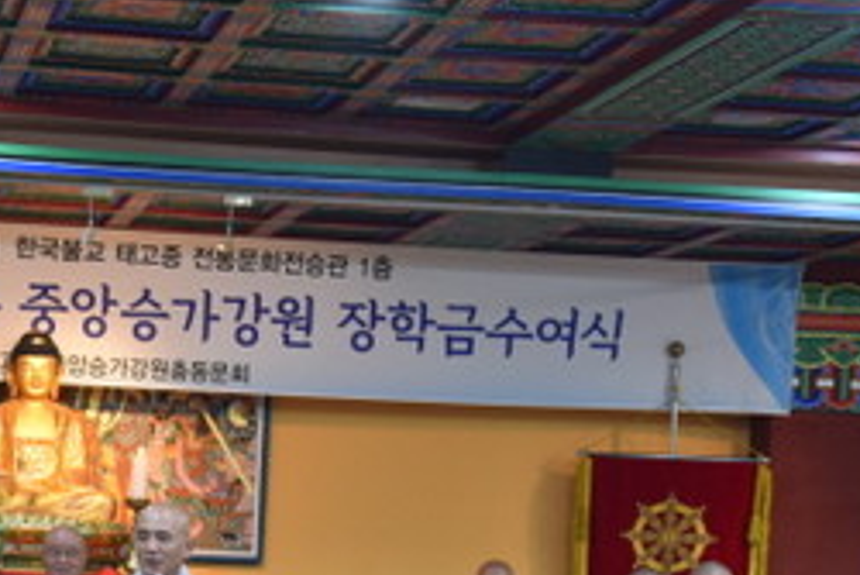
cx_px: 120
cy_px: 603
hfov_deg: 17.6
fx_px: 2749
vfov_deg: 11.8
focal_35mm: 115
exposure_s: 1/60
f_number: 4.2
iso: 1000
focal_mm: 48
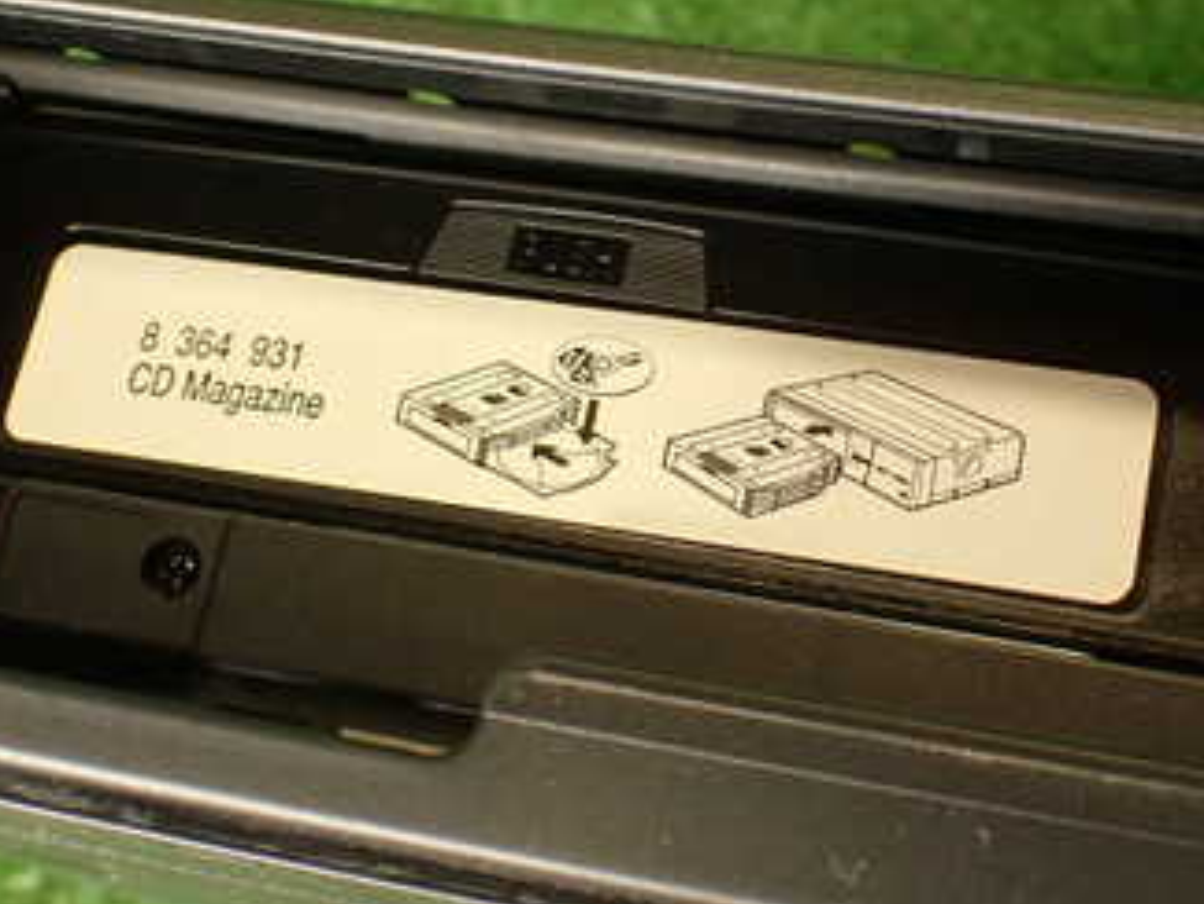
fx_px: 2053
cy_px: 404
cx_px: 719
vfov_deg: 24.8
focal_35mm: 59
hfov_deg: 32.6
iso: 200
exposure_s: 1/40
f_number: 2.4
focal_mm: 5.79
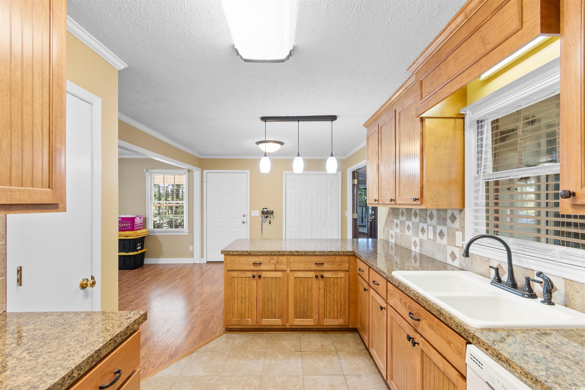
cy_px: 195
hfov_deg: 100.4
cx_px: 292
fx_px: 244
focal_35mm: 15
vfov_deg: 77.3
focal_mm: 10
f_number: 4.5
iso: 100
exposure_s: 2
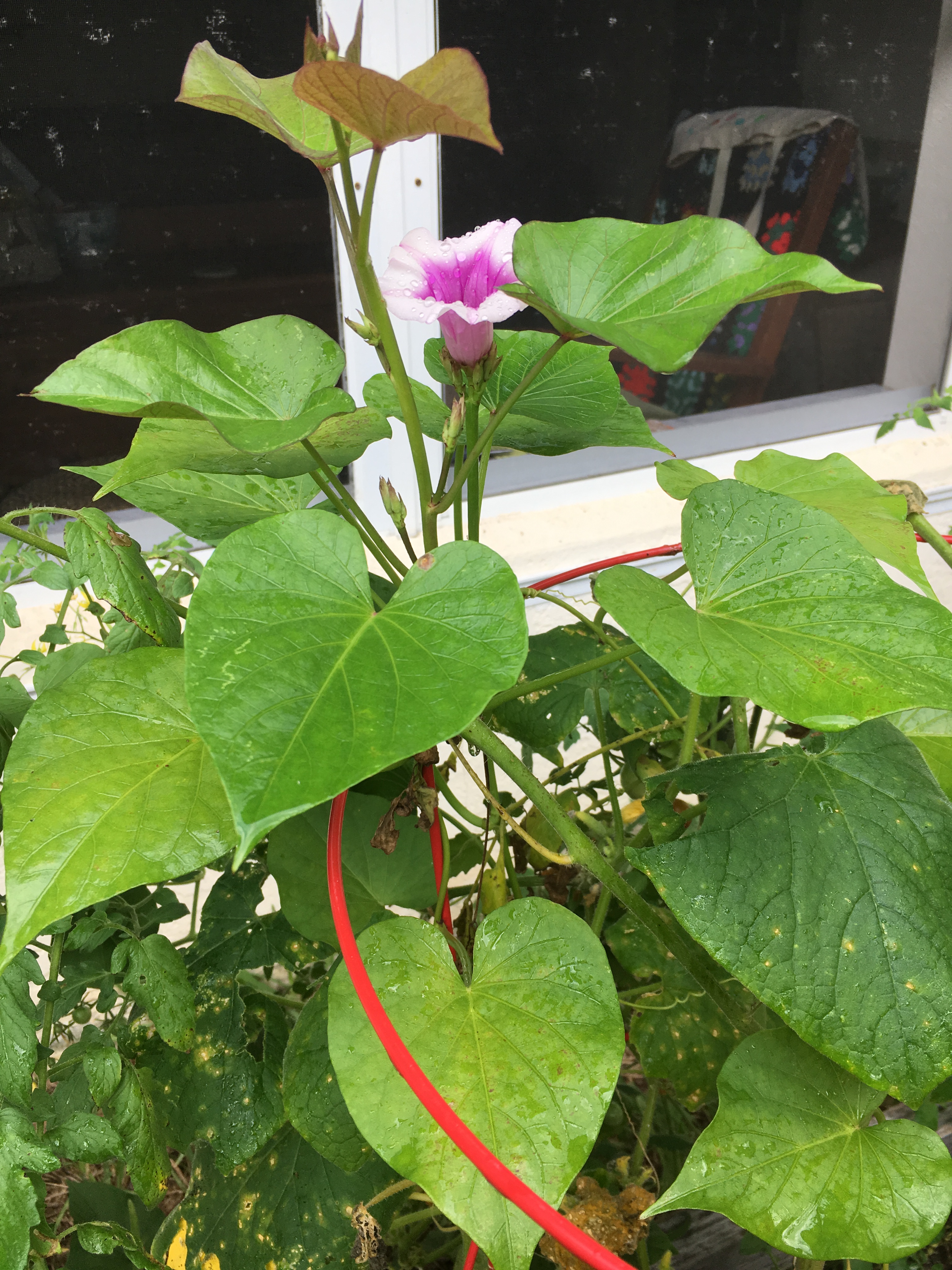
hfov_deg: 48.2
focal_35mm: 29
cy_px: 635
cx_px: 476
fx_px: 1063
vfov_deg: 61.7
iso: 25
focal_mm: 4.15
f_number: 2.2
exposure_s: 1/120
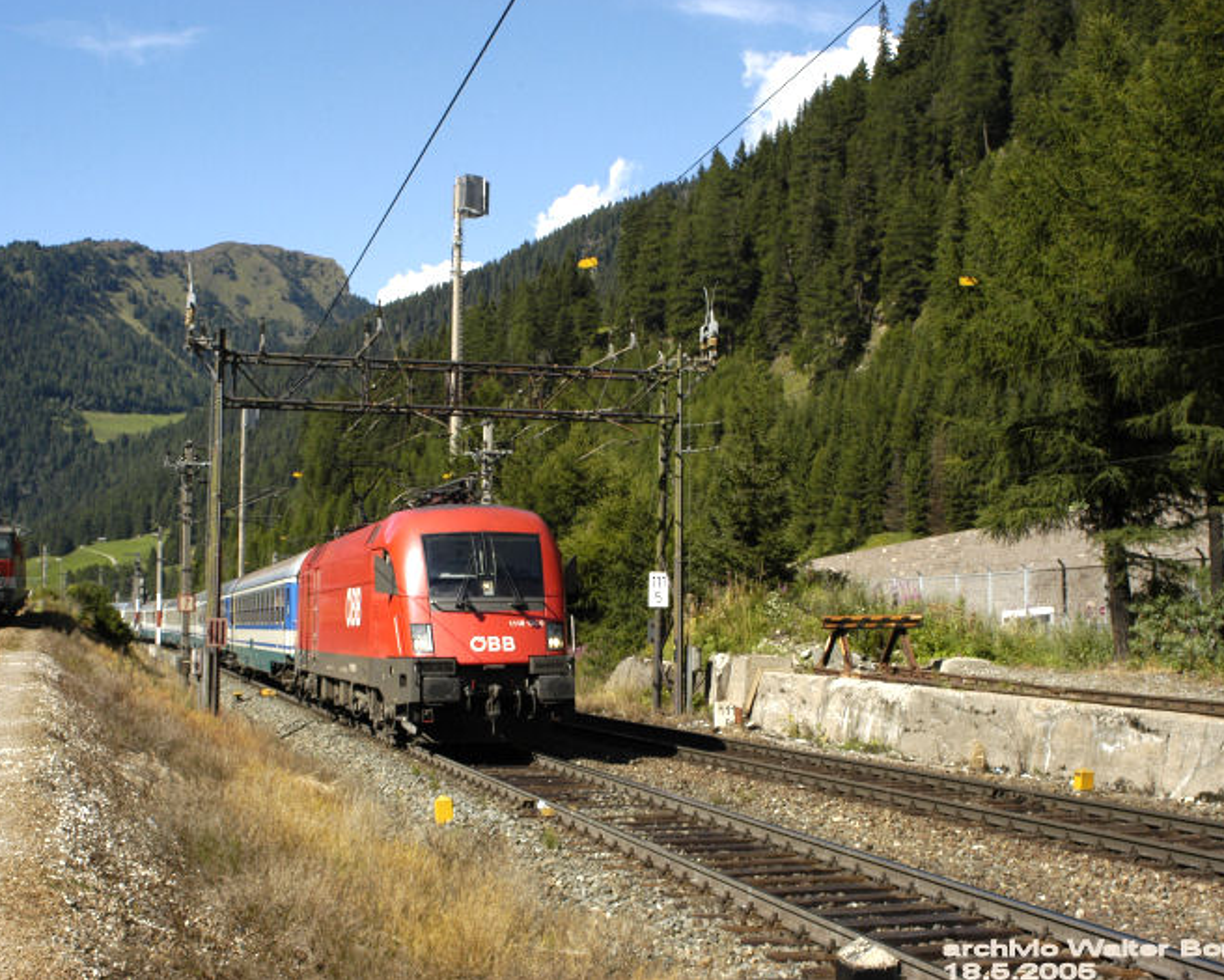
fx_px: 1739
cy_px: 487
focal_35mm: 48
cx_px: 603
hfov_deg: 38.8
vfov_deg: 31.5
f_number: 8
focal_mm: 28
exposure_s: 1/250
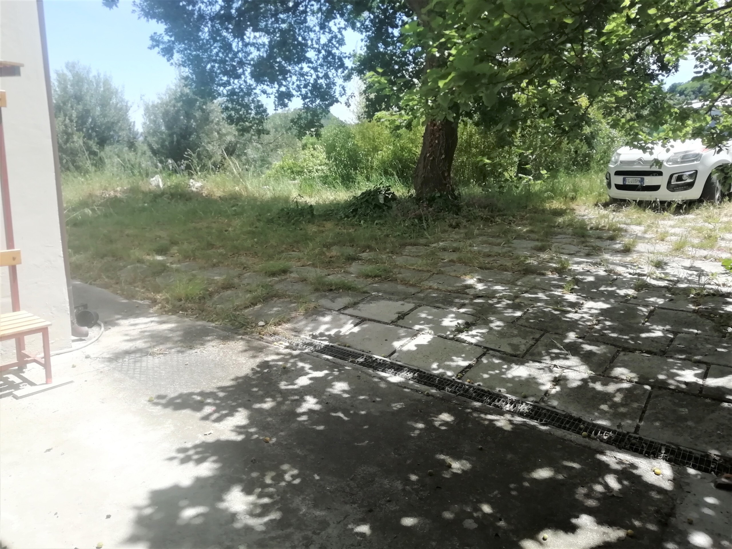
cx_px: 366
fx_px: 550
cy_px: 274
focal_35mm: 26
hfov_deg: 67.3
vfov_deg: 53.1
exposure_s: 1/768
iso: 50
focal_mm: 3.46
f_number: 2.2
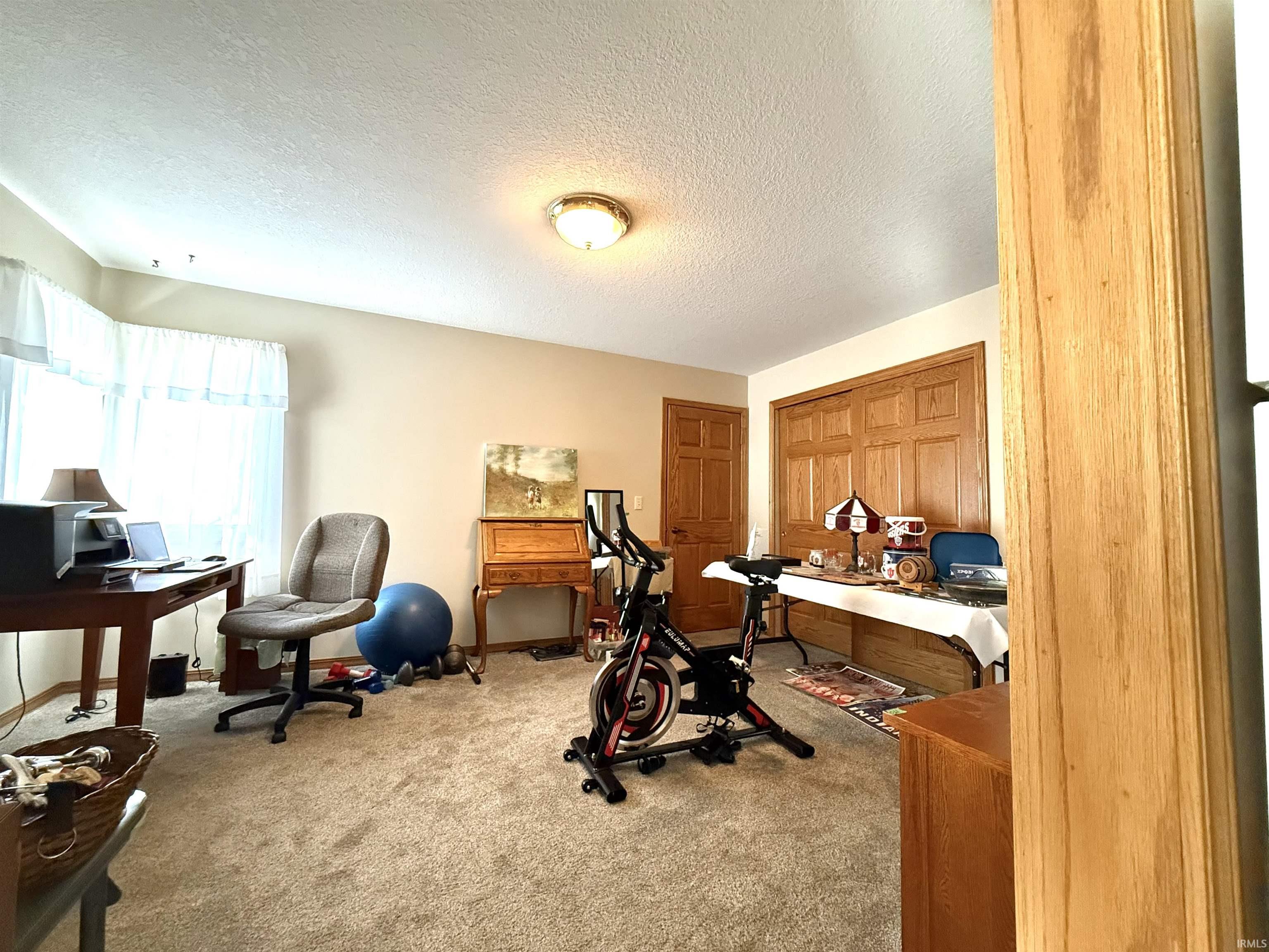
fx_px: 513
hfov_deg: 102.1
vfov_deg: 85.7
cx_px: 634
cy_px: 476
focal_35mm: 14
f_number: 2.2
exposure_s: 1/60
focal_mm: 2.22
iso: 640
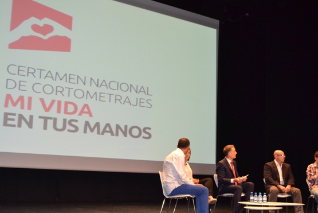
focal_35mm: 54
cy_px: 111
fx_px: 474
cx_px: 160
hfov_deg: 37.1
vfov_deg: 25.3
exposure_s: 1/100
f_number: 4.5
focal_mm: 31
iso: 2500
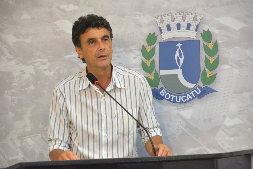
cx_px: 126
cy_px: 84
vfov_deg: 6.8
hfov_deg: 10.2
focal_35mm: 202
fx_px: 1424
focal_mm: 135
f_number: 5.6
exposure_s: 1/125
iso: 900
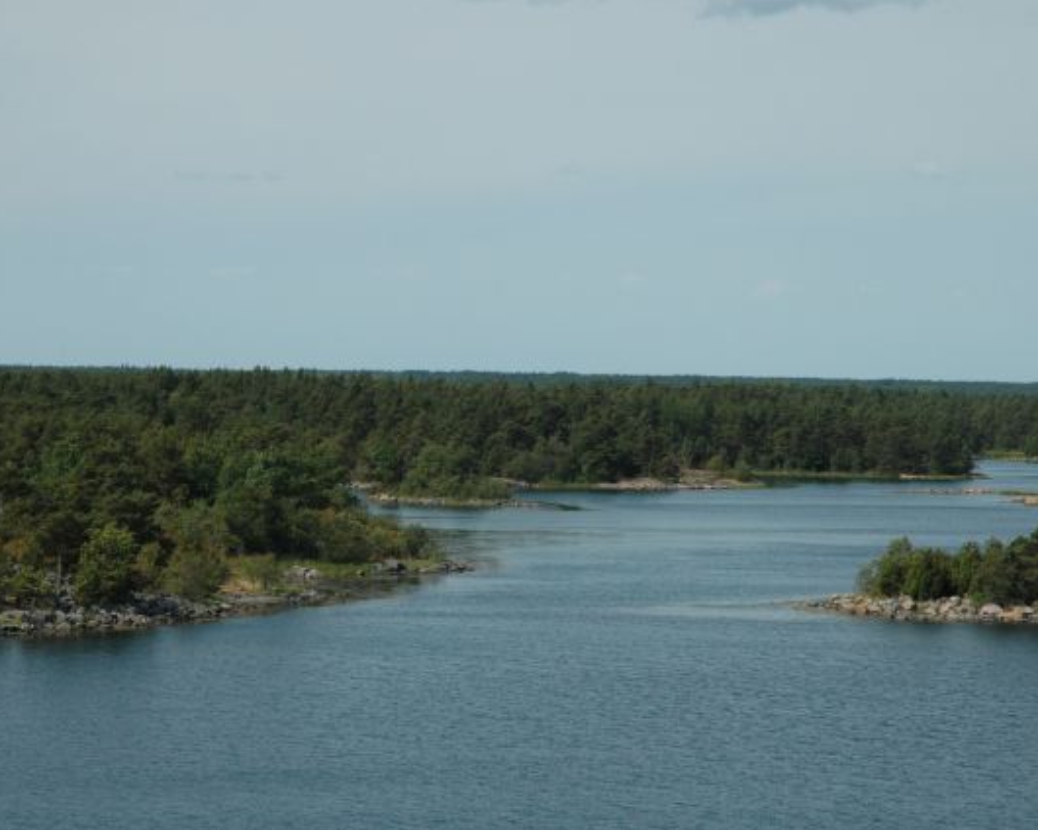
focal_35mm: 119
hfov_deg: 16.2
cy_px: 415
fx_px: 3656
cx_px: 492
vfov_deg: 13.0
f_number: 13
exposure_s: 1/640
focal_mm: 70
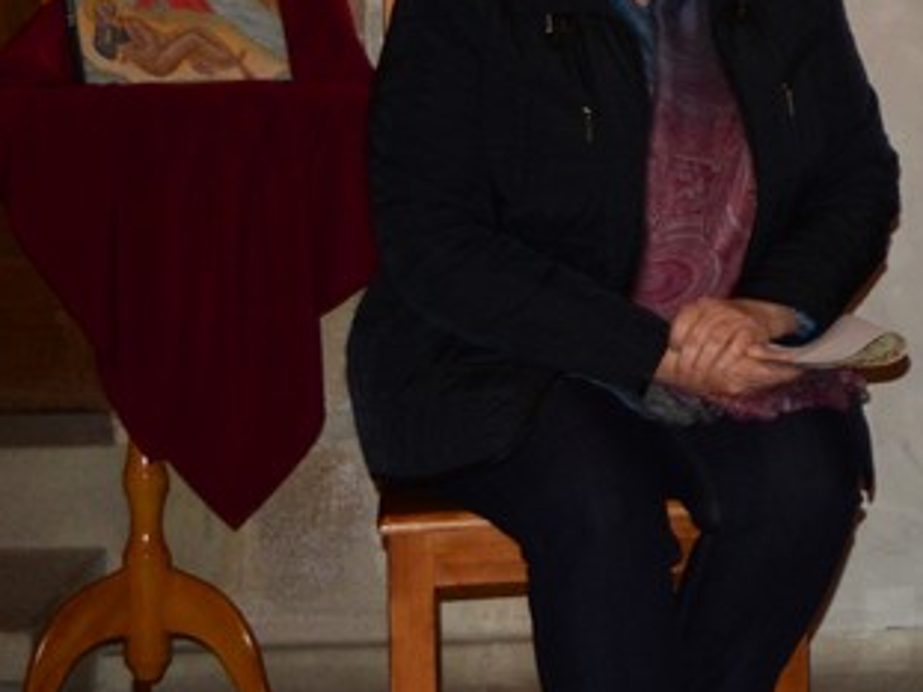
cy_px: -12
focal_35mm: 156
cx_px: 1721
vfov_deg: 9.4
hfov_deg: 11.6
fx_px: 4158
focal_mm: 28
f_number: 4.2
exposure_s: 1/60
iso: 800
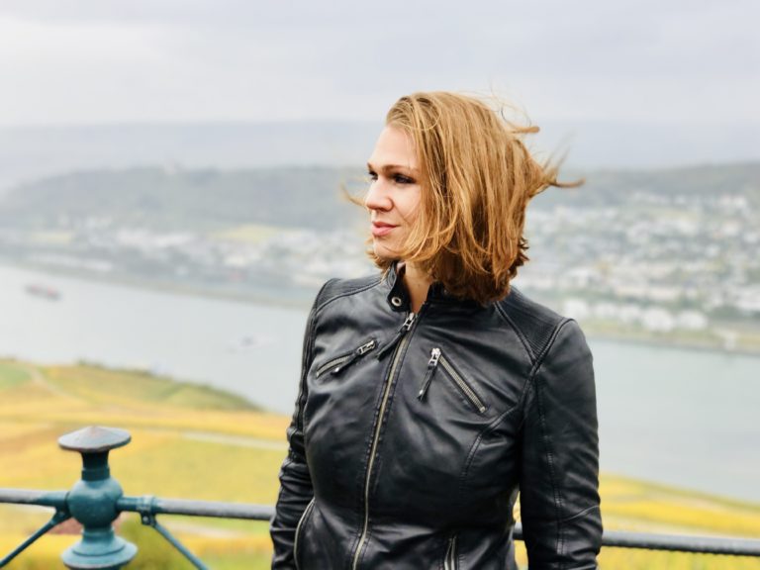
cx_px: 380
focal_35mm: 57
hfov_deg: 33.8
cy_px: 285
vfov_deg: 25.7
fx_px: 1251
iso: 20
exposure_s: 1/176
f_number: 2.8
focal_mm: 6.6
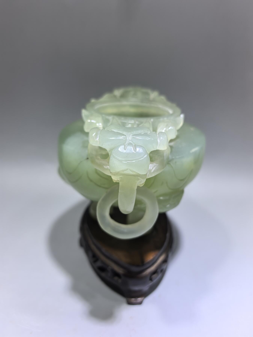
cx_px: 126
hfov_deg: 51.4
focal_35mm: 27
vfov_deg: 65.3
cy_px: 168
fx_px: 263
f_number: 2
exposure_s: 1/880
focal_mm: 6.98
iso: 1250
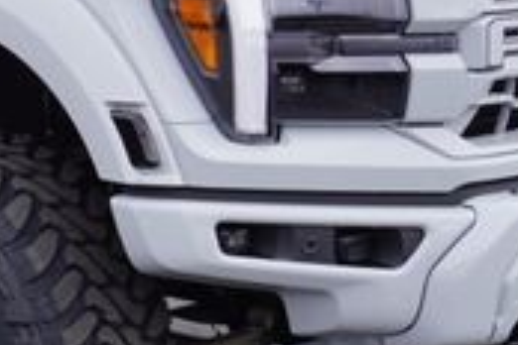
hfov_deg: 15.6
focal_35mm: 127
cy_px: 104
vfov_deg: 10.8
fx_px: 1825
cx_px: -104
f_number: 6.3
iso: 100
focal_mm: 23
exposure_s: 1/100
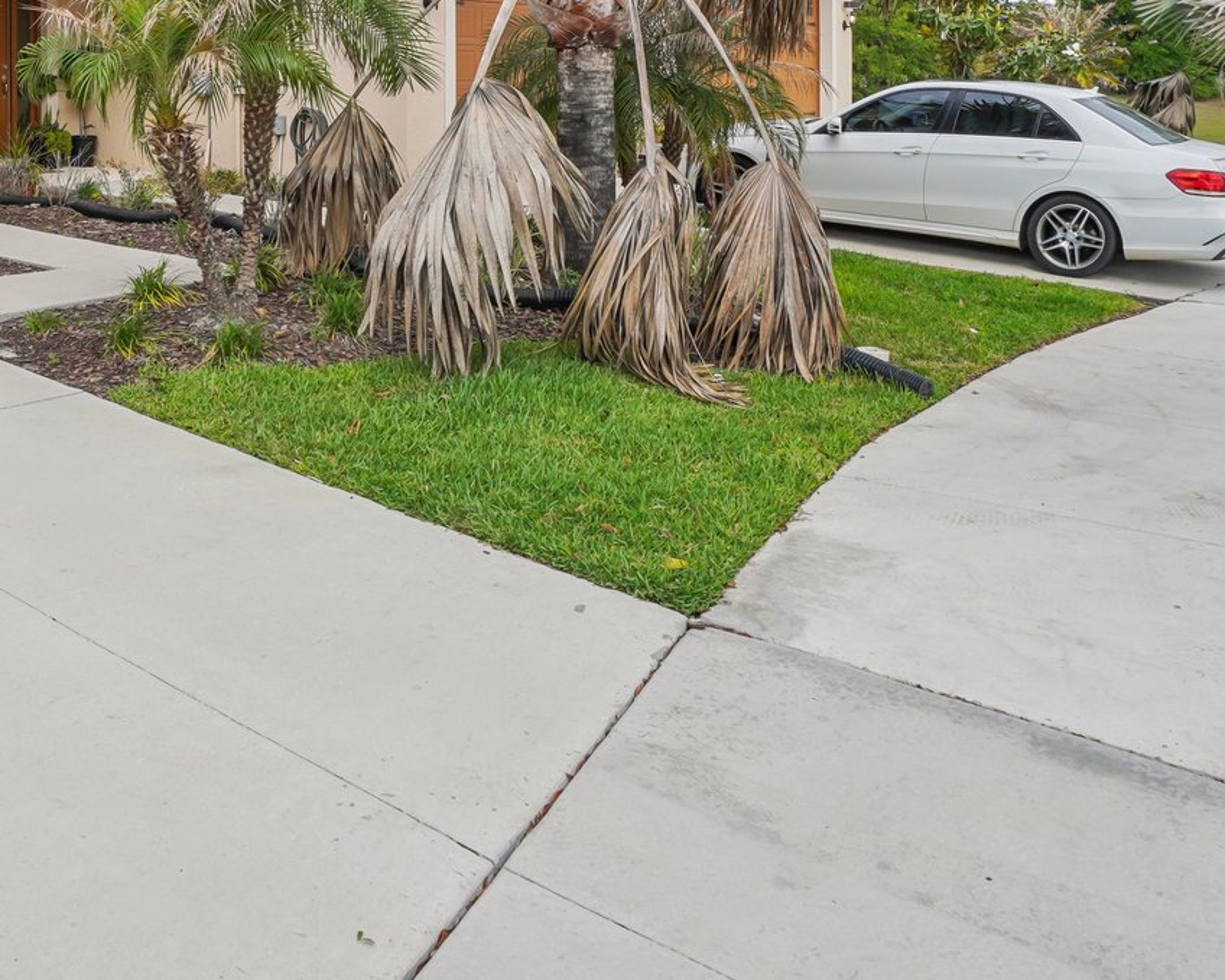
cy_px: 105
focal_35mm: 34
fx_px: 1232
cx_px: 428
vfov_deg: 40.2
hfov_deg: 52.0
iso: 100
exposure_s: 1/200
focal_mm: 10
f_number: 8
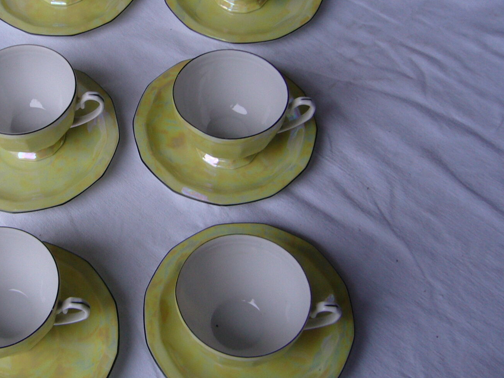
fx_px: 801
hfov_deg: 34.2
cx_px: 121
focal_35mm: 55
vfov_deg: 26.5
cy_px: 158
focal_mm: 5.8
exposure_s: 1/8
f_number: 2.8
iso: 80
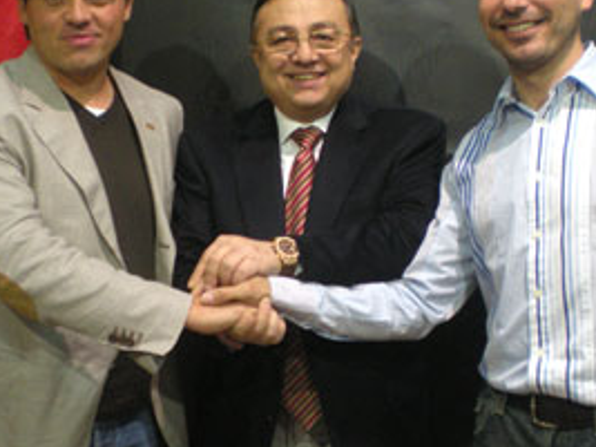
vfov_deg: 25.6
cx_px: 330
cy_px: 215
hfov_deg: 33.8
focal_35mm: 57
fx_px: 981
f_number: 3.1
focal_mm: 6.3
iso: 200
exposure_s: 1/51.7
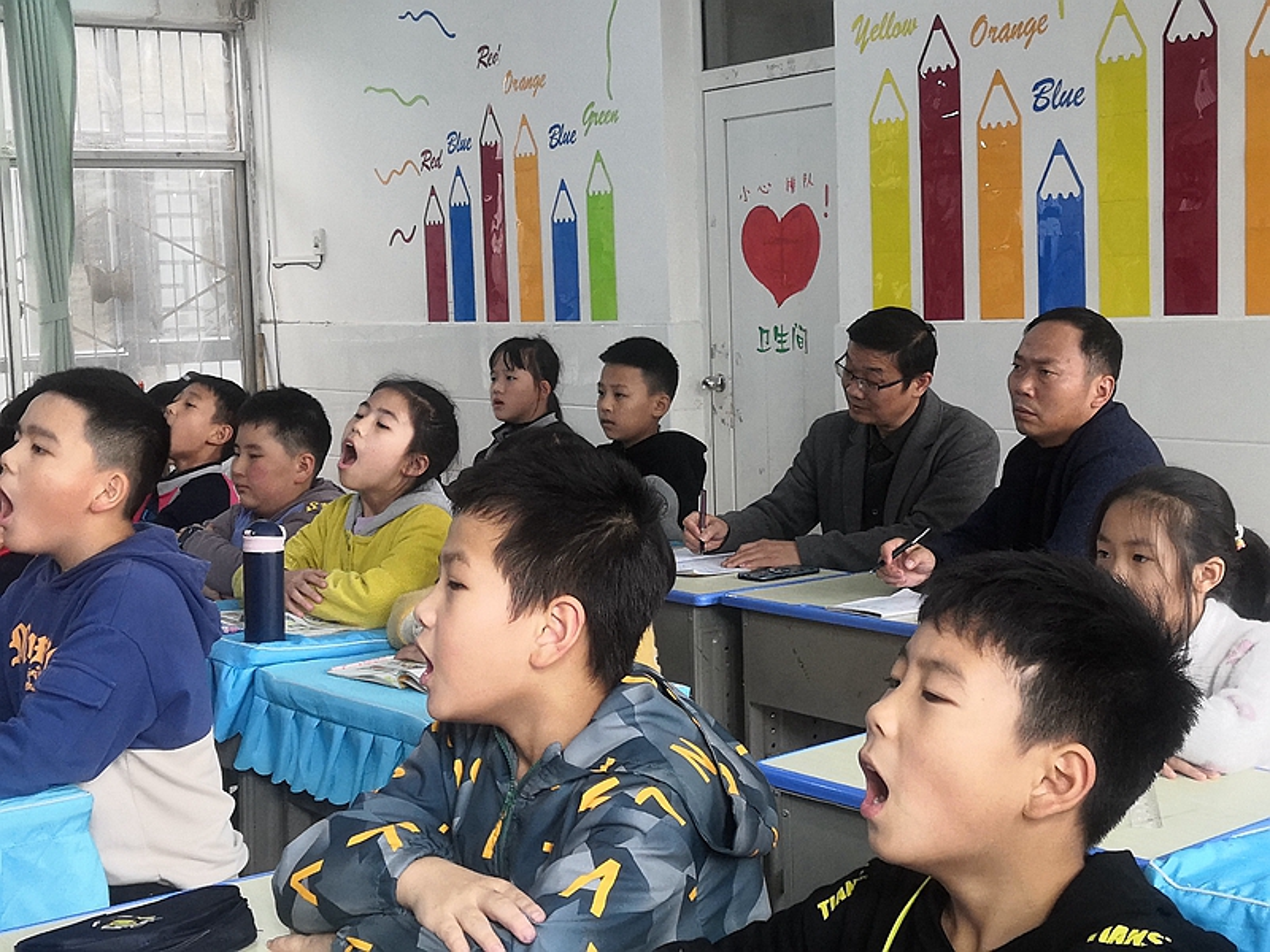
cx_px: 635
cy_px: 476
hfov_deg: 33.8
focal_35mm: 57
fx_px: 2091
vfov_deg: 25.7
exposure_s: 1/50
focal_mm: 3.81
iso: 160
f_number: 2.2
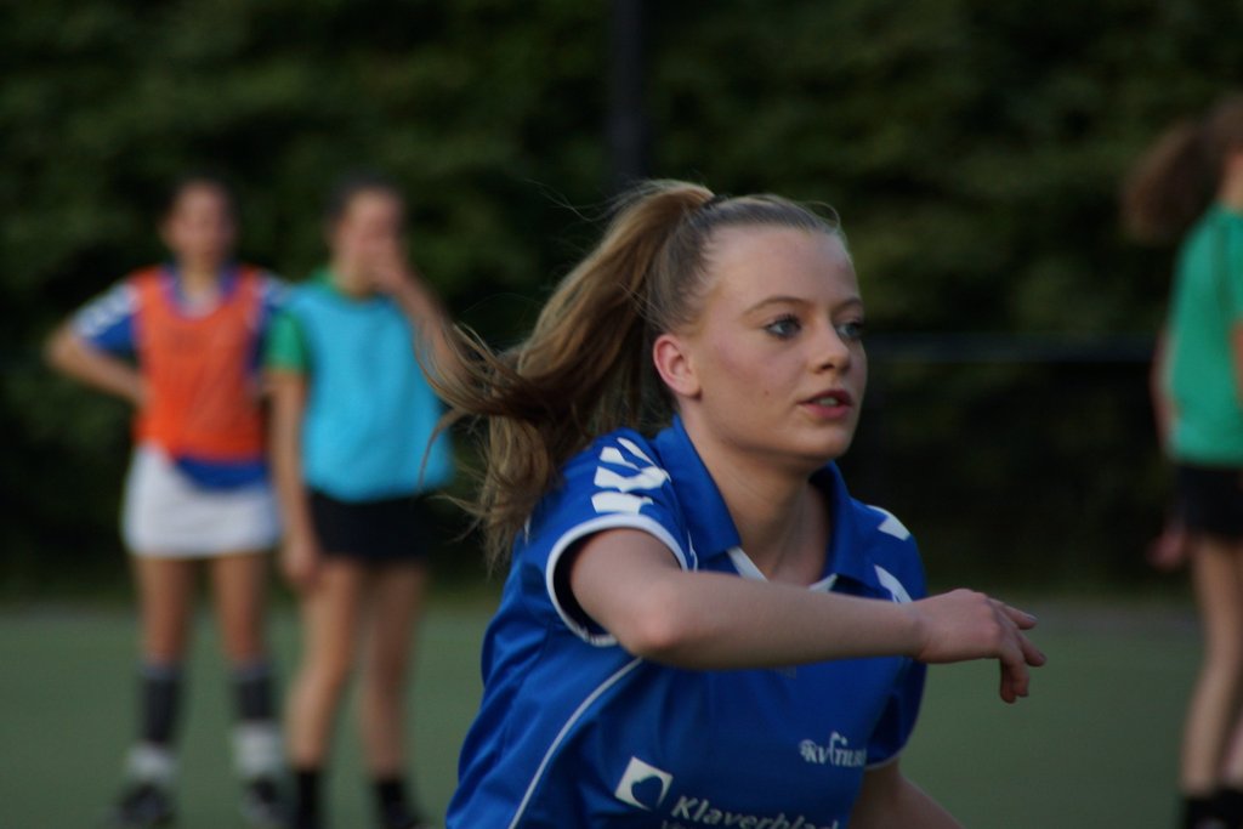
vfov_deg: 3.7
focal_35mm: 375
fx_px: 12949
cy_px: 414
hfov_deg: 5.5
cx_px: 622
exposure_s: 1/400
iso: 320
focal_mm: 250
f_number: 6.3
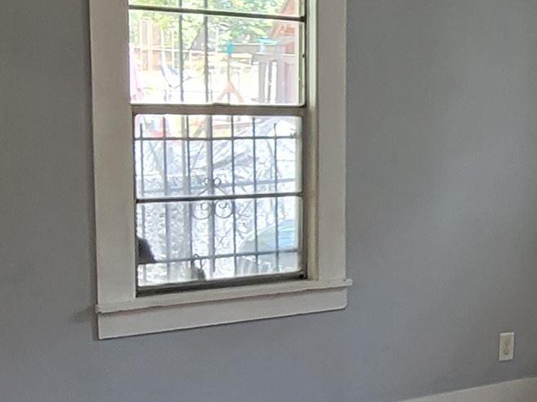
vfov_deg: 24.0
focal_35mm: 61
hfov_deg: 30.1
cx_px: 498
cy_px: 222
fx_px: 946
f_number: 2.2
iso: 125
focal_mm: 2.2
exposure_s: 1/60
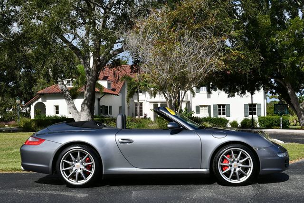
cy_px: 102
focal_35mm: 50
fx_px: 423
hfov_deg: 39.6
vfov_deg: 27.0
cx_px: 152
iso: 100
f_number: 9
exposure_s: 1/400
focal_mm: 25
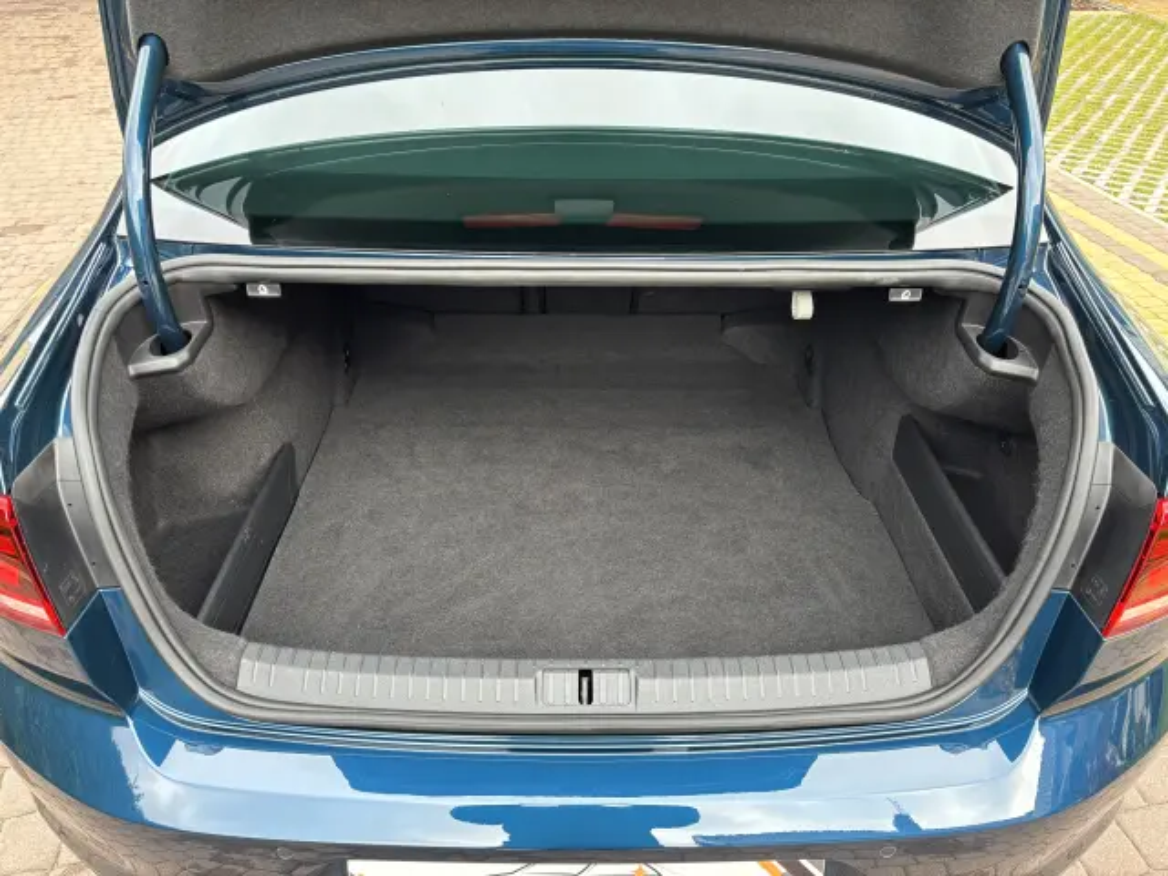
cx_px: 584
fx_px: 877
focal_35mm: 26
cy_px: 438
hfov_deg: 67.3
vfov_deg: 53.1
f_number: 1.6
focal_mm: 5.96
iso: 125
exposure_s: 1/82
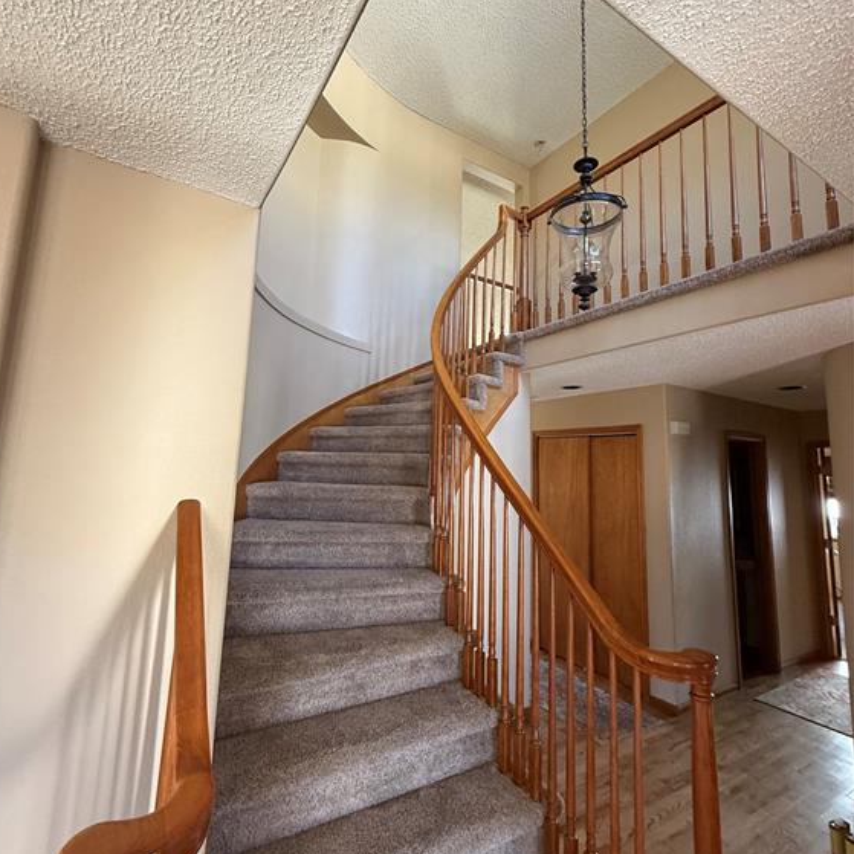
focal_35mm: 17
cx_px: 416
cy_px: 409
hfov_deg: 84.0
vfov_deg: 83.9
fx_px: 474
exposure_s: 1/60
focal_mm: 2.22
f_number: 2.2
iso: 400
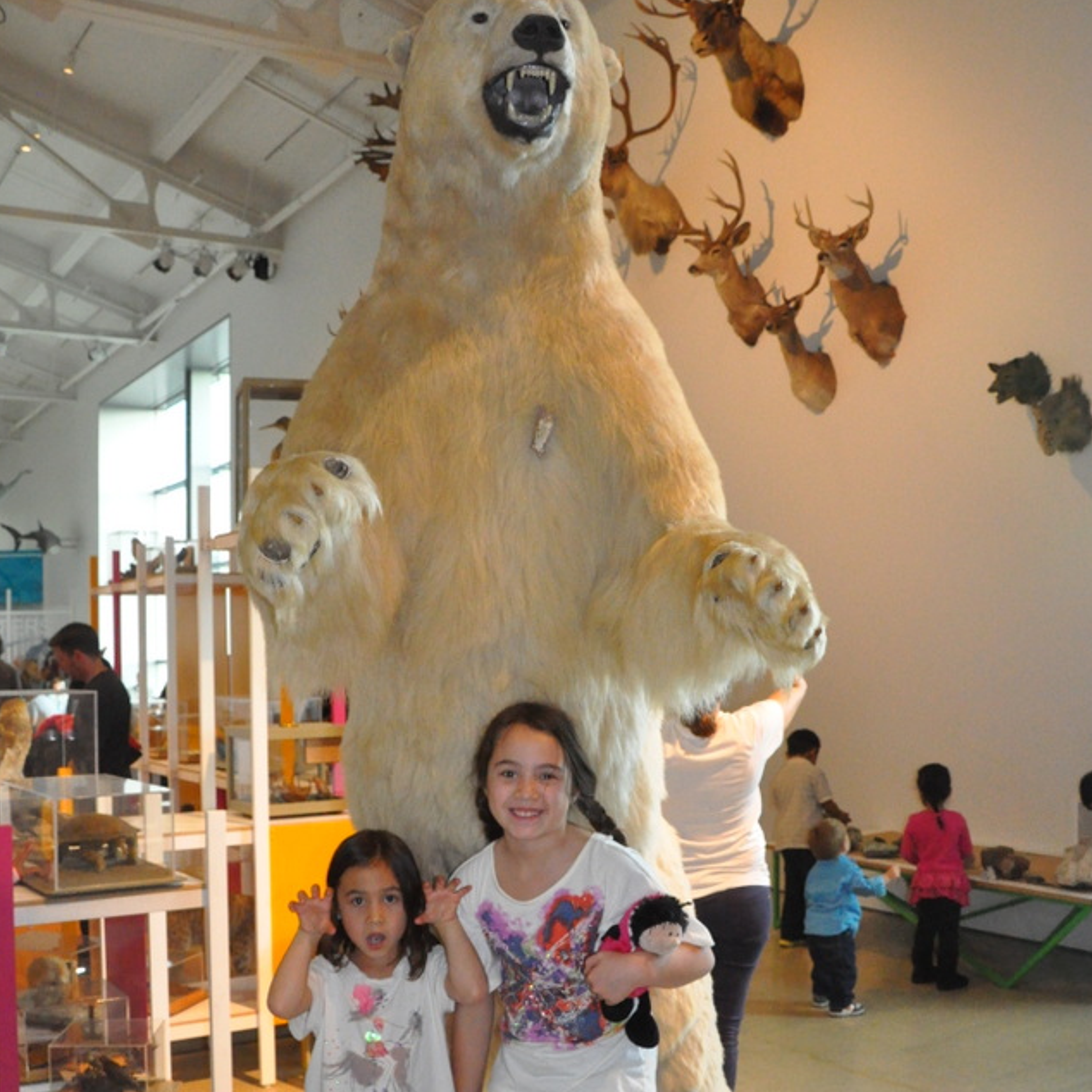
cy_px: 665
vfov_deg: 44.6
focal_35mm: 37
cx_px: 539
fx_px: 1321
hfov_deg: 44.9
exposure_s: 1/125
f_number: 5.6
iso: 3200
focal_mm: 18
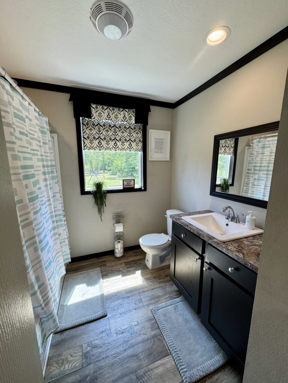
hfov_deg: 85.7
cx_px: 144
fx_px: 155
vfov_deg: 102.1
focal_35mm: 14
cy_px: 192
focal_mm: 2.22
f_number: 2.2
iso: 64
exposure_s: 1/120
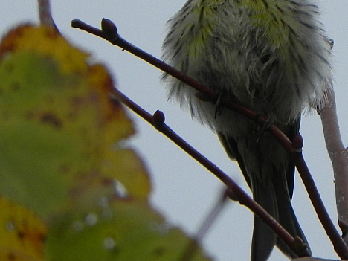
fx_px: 14899
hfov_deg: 1.3
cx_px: 265
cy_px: 65
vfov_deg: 1.0
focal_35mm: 1482
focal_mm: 120
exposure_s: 1/353
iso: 160
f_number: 6.3
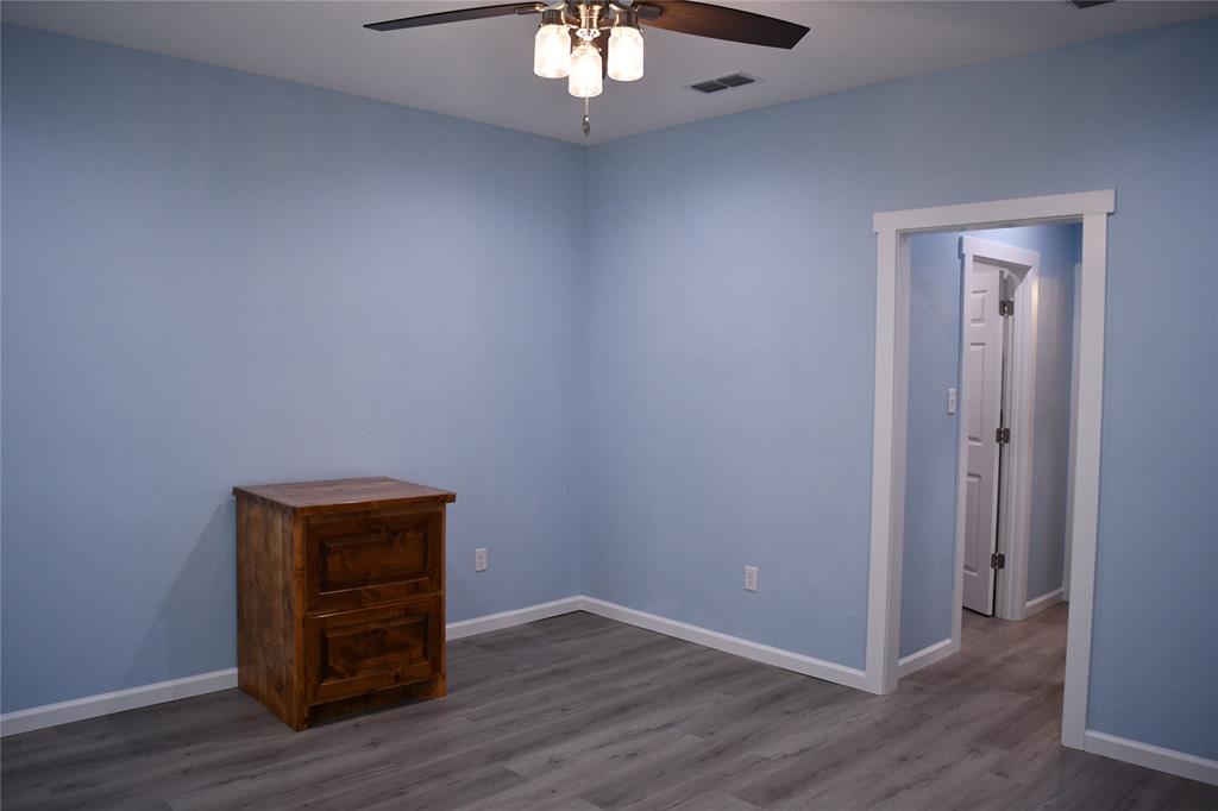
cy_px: 406
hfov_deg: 67.4
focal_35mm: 27
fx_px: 913
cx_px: 609
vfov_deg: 47.9
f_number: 3.5
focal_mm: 18
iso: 800
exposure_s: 1/200
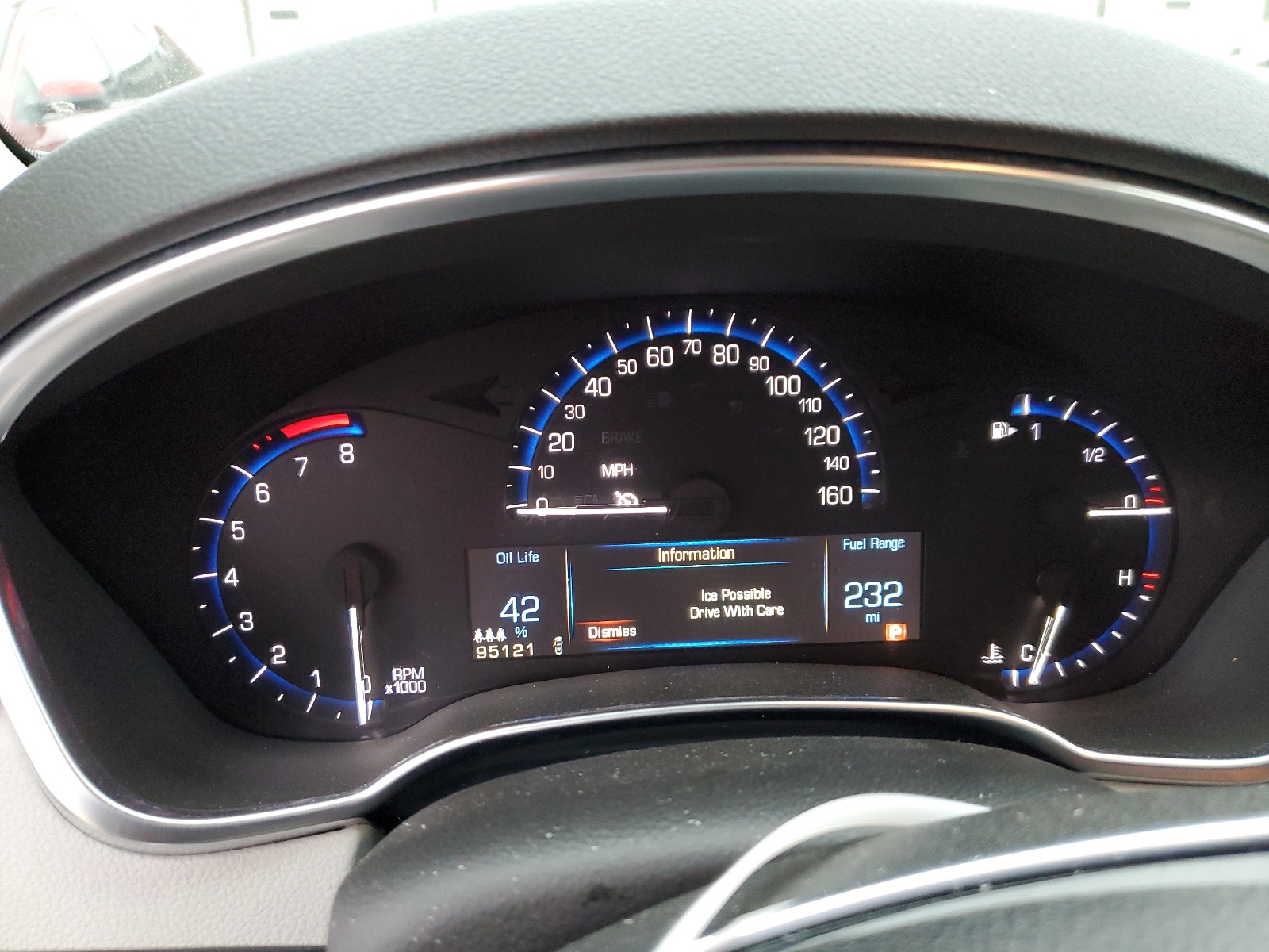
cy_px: 476
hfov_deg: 67.3
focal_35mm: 26
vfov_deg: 53.1
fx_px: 953
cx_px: 634
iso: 264
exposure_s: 1/60.2
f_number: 1.5
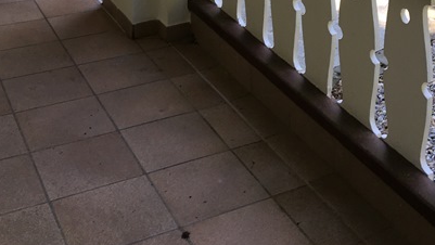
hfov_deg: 32.9
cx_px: 302
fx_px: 727
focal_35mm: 63
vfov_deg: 16.7
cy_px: -160
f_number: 2.2
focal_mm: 4.15
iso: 25
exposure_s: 1/50
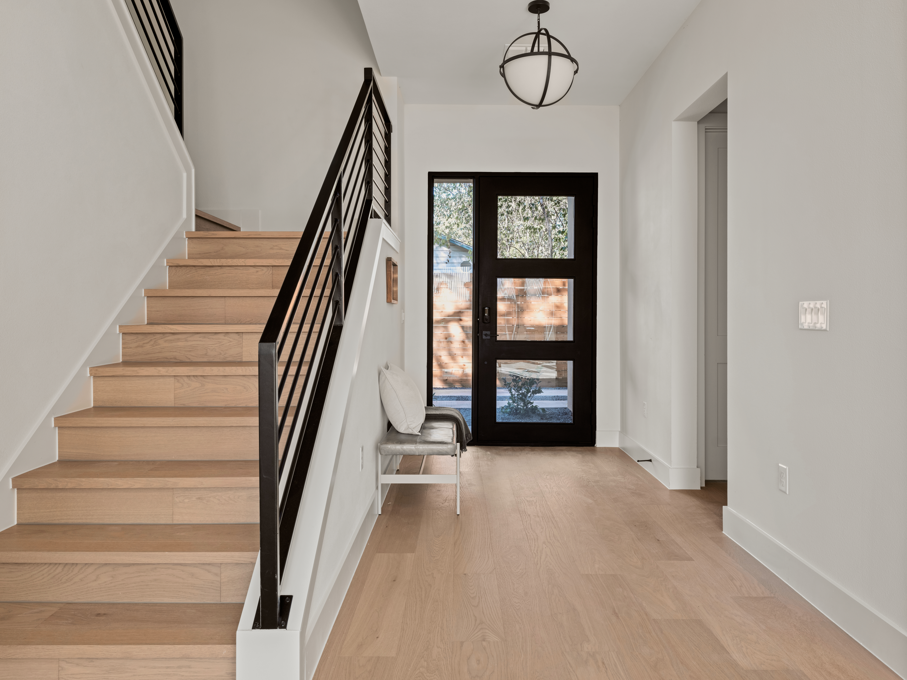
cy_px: 340
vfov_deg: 56.8
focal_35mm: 24
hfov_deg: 71.6
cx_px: 454
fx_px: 629
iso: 320
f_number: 13
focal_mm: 29.9
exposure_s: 1/1.67
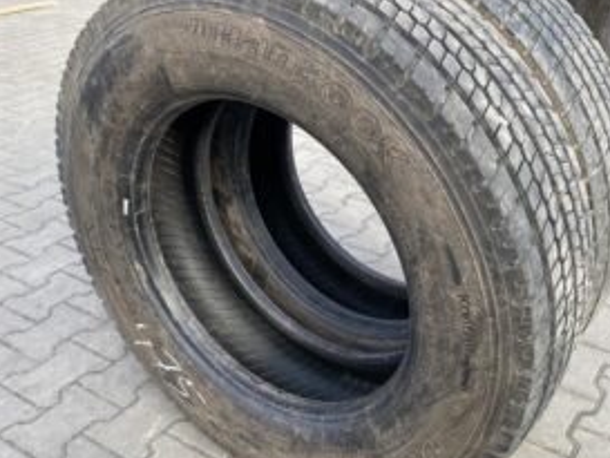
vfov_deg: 35.2
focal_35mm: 41
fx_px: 723
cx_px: 320
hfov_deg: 45.7
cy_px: 231
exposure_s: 1/340
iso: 32
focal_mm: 4.25
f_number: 1.8
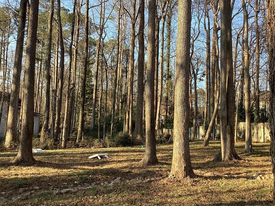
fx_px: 310
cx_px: 157
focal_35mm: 39
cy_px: 96
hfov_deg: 47.7
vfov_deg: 36.8
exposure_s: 1/188
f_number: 2.4
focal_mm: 3.3
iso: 25
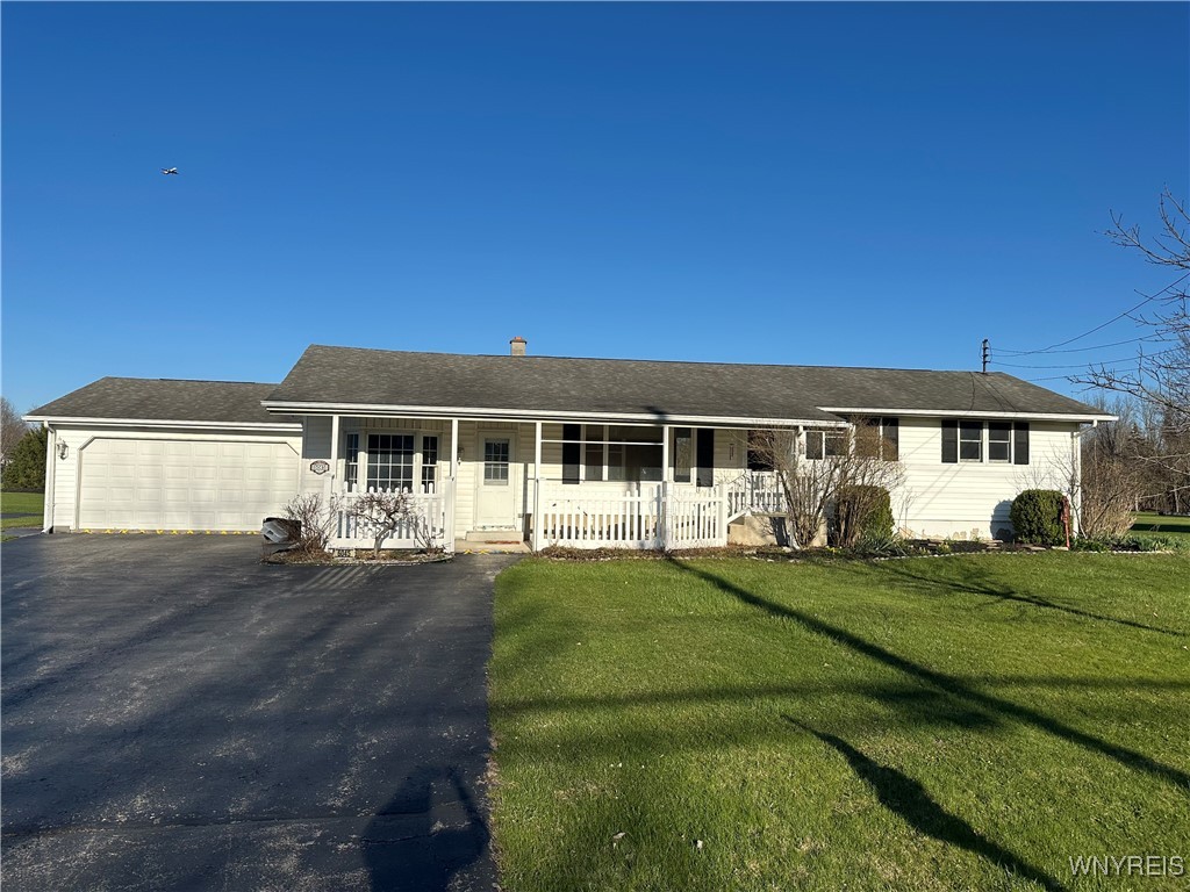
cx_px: 595
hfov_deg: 71.6
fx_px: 825
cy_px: 446
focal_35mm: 24
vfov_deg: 56.8
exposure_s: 1/6211
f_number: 1.78
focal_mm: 6.86
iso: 80
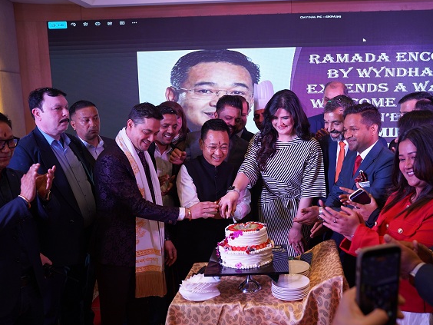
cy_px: 158
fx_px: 463
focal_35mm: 37
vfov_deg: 38.7
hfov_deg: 49.8
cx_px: 263
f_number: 4
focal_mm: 31
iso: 640
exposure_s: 1/160
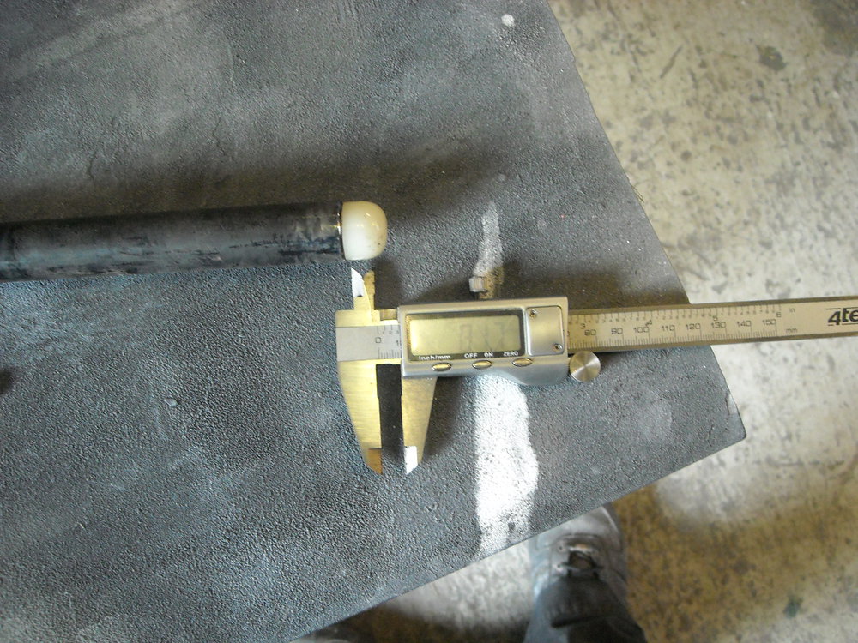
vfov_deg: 40.7
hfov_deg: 52.6
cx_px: 429
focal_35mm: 35
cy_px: 322
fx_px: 868
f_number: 2.8
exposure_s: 1/42
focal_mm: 5.7
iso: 400
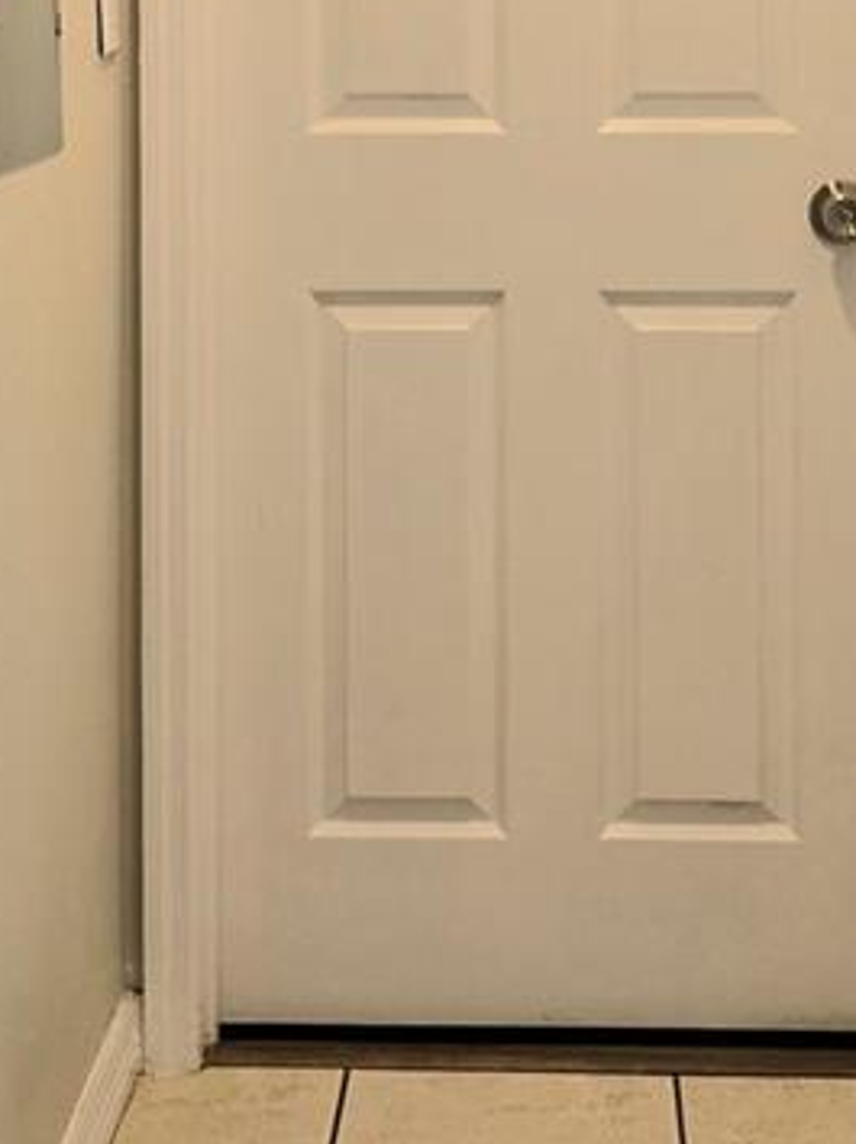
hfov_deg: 18.9
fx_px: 2575
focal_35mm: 78
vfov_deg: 24.1
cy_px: 39
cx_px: 501
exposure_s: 1/120
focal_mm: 6.3
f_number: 1.7
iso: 32
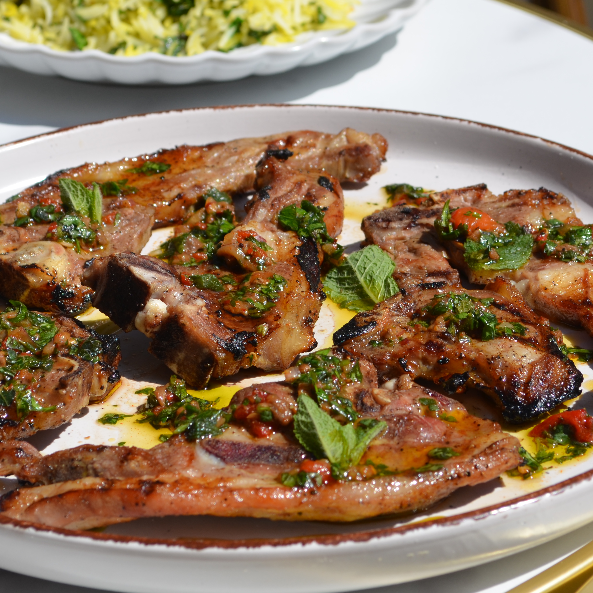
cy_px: 259
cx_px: 295
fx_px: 2691
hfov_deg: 12.6
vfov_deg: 12.6
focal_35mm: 139
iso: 100
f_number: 9
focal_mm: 55
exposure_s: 1/320
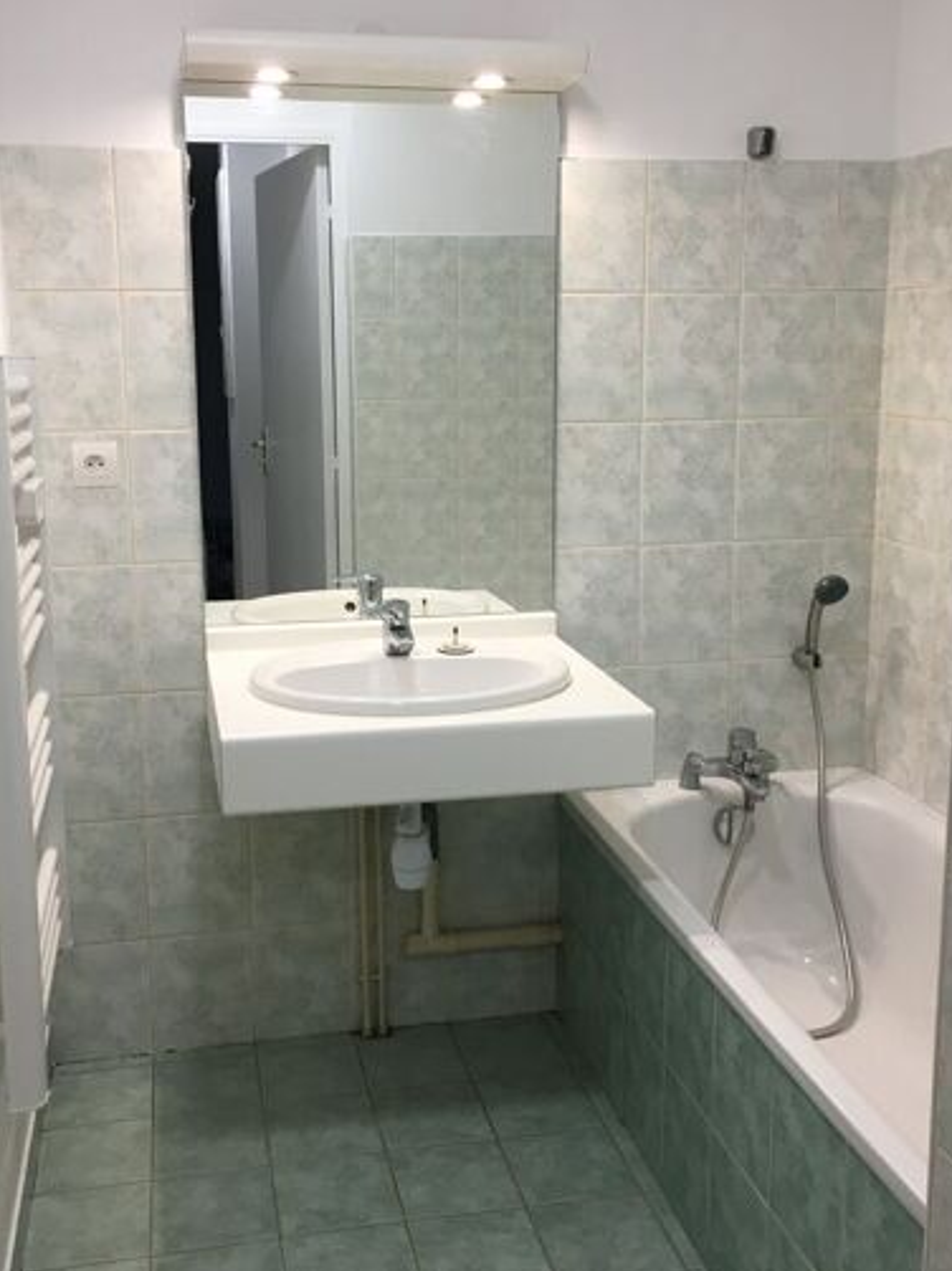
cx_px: 441
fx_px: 1358
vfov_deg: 50.1
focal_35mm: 37
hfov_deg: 38.6
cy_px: 600
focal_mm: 4.15
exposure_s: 1/33
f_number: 2.2
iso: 32
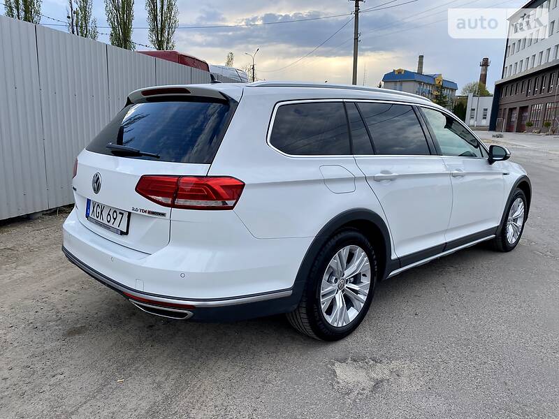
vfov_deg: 53.1
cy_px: 210
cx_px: 280
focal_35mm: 26
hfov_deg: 67.3
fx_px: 420
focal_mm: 4.2
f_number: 1.8
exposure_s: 1/1008
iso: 32
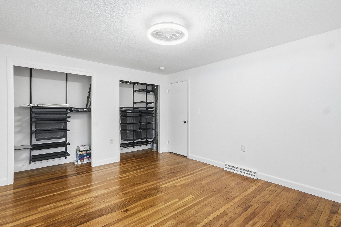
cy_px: 114
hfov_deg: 95.0
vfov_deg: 71.9
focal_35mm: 16
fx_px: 156
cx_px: 170
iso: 800
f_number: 7.1
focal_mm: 11
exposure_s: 1/400
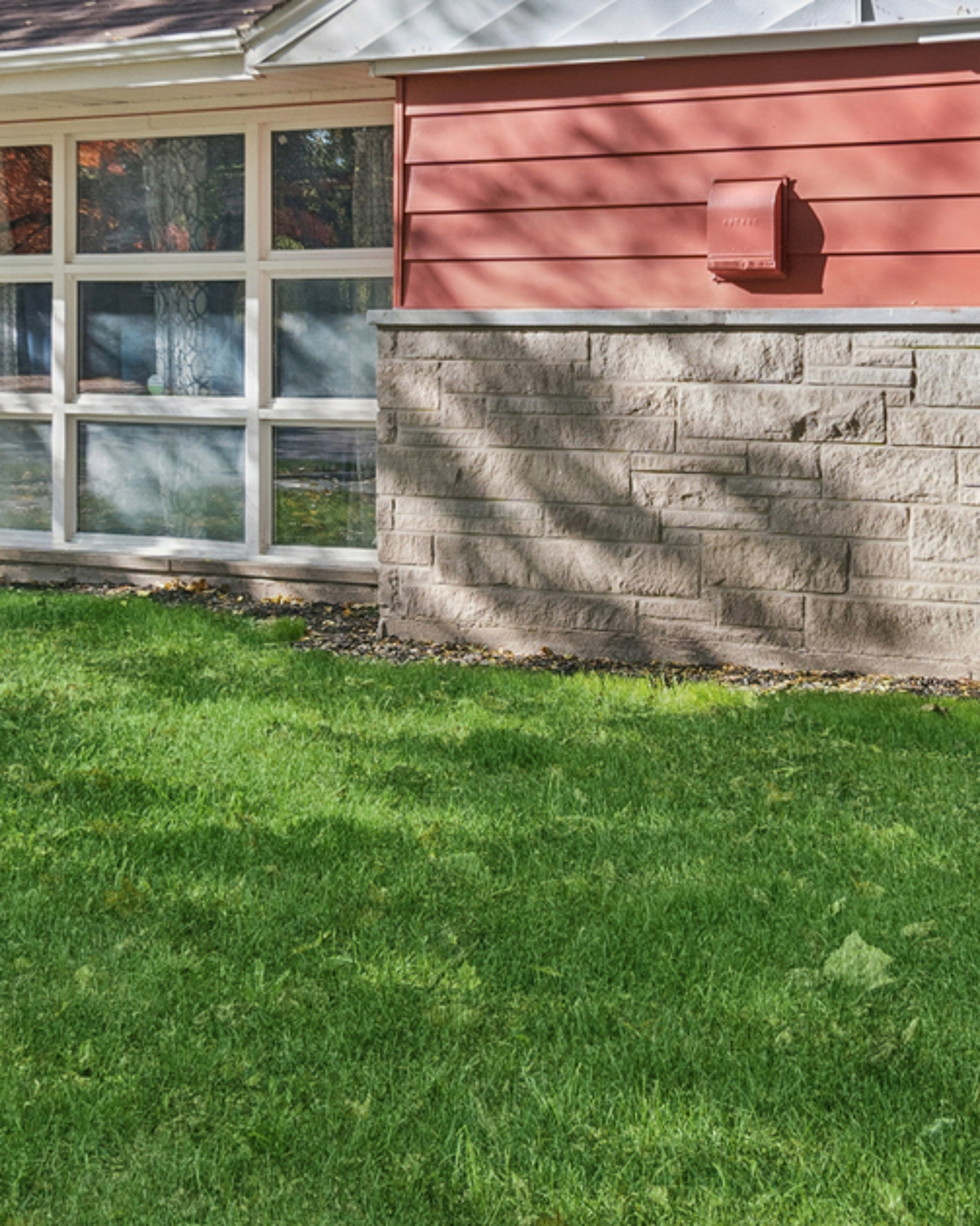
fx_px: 2103
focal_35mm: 58
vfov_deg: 32.2
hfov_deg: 26.1
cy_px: 396
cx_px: 620
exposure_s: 1/125
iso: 400
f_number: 8
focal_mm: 16
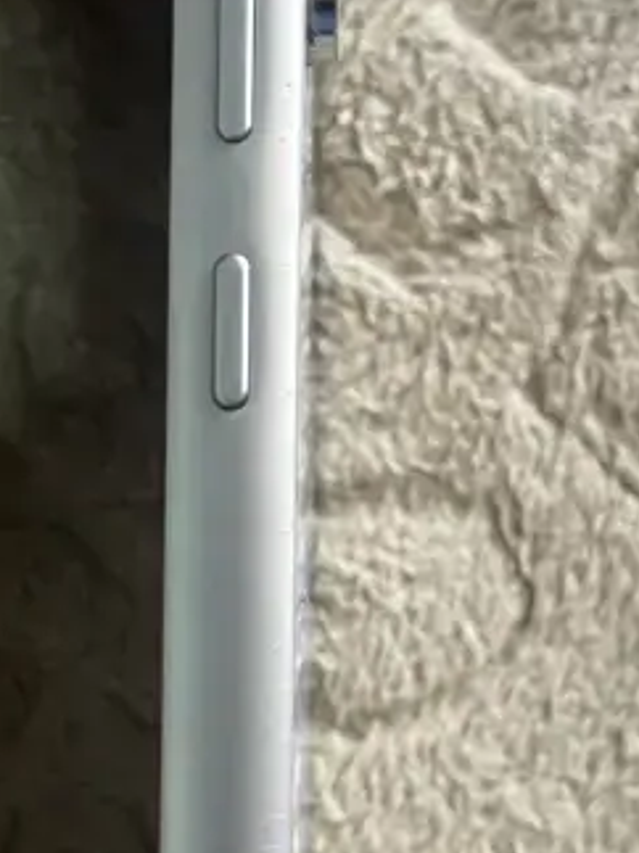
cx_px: 195
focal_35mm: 103
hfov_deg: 14.3
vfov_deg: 19.0
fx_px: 2537
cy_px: 621
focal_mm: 5.1
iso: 320
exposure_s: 1/50
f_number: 1.6
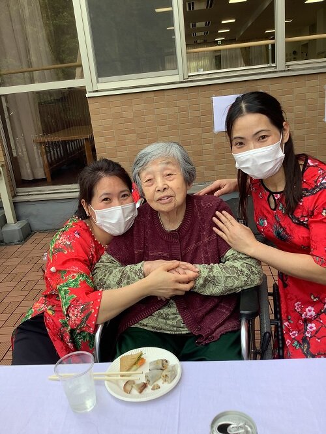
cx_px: 163
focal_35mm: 31
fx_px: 389
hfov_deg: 45.5
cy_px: 217
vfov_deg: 58.3
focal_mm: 3.3
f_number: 2.4
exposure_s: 1/239
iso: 25
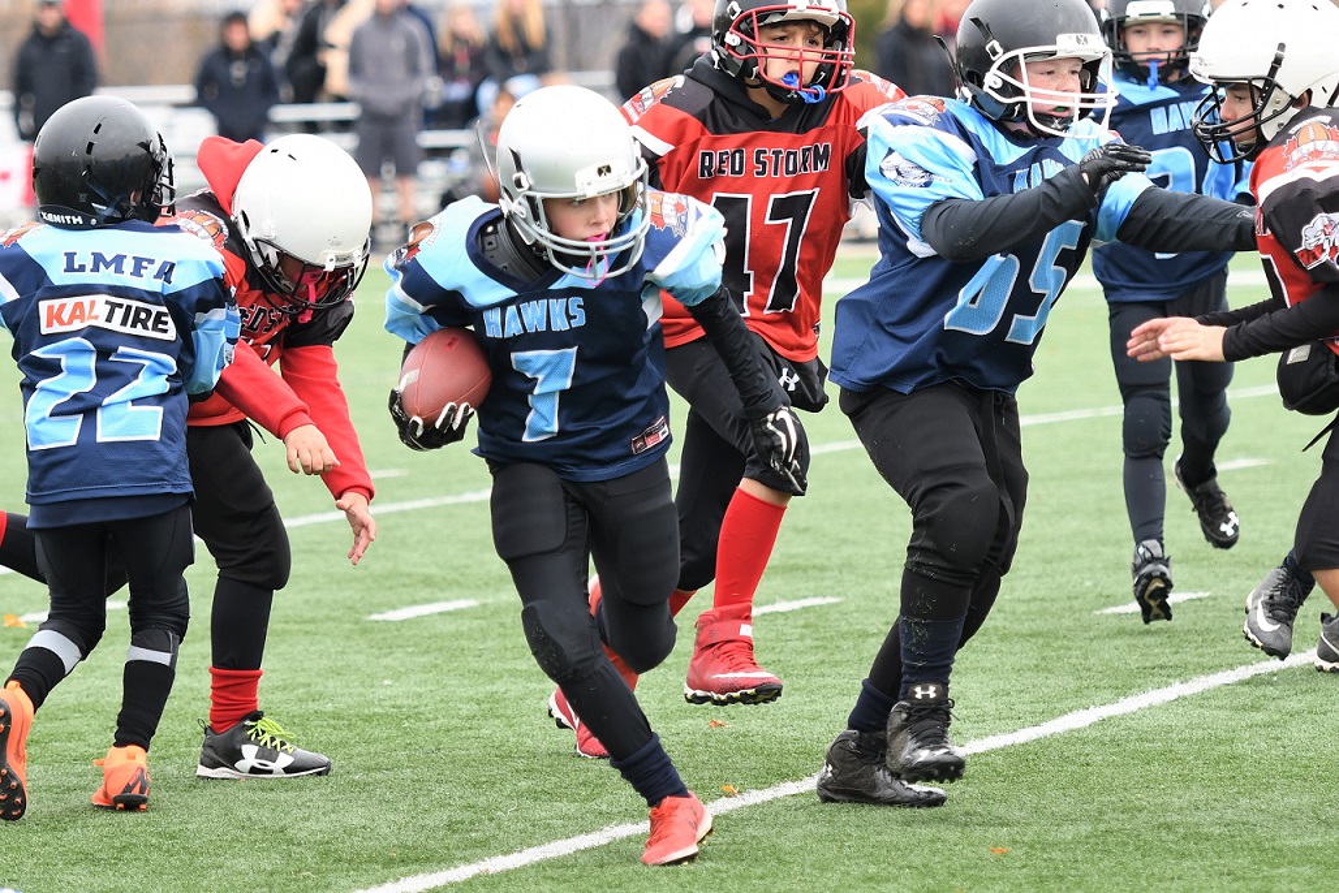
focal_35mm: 174
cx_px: 670
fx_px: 6473
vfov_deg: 7.9
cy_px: 446
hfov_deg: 11.8
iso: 400
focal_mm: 116
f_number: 2.8
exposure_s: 1/1000
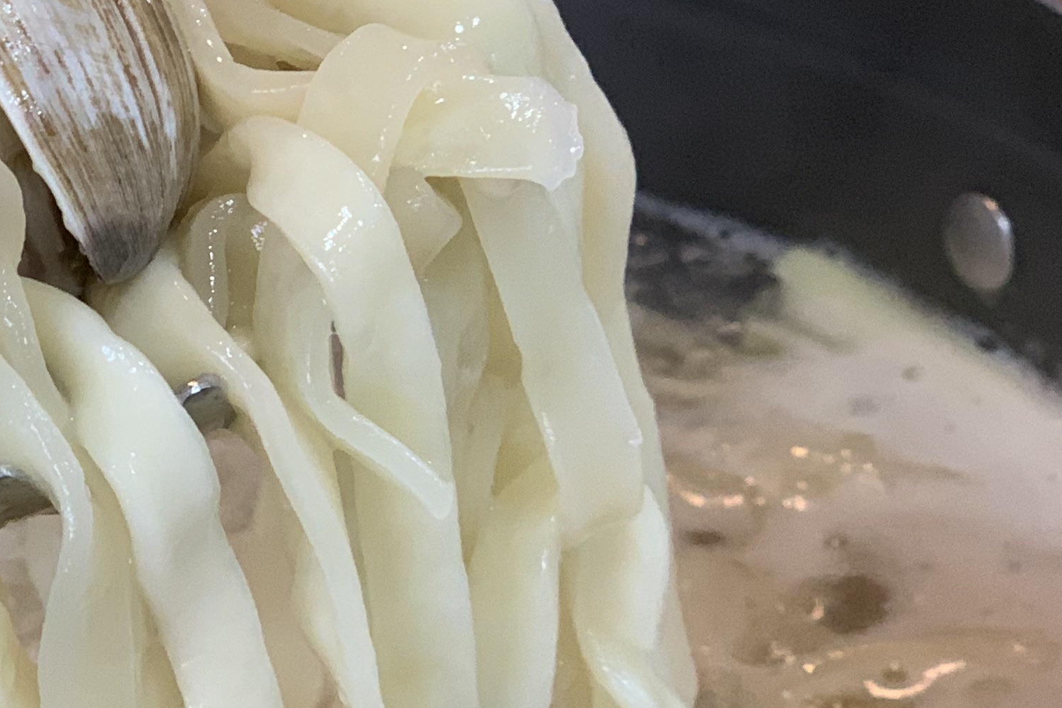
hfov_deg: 14.0
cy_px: 314
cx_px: -42
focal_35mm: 144
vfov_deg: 9.5
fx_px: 4249
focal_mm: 6
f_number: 2.4
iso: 125
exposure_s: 1/60
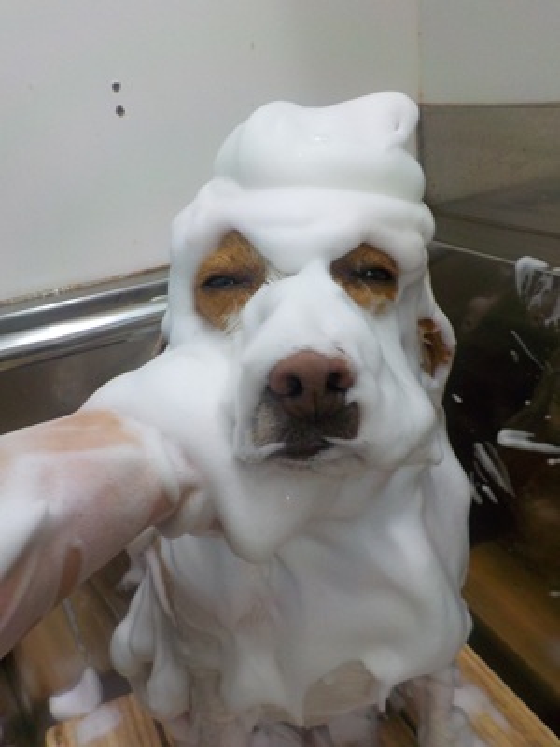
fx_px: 647
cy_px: 374
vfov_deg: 60.0
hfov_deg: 46.8
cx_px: 280
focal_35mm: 30
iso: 200
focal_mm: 4.1
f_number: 3.3
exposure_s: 1/30
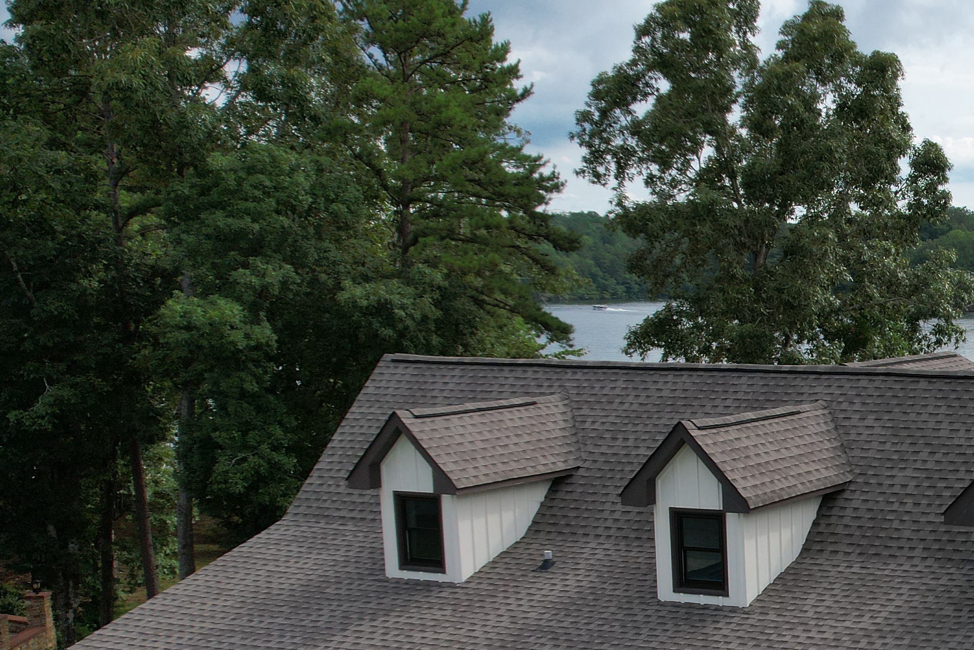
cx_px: 1133
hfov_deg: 30.4
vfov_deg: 23.3
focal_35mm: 57
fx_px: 1542
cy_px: 556
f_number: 2.8
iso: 100
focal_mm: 8.38
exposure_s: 1/2000
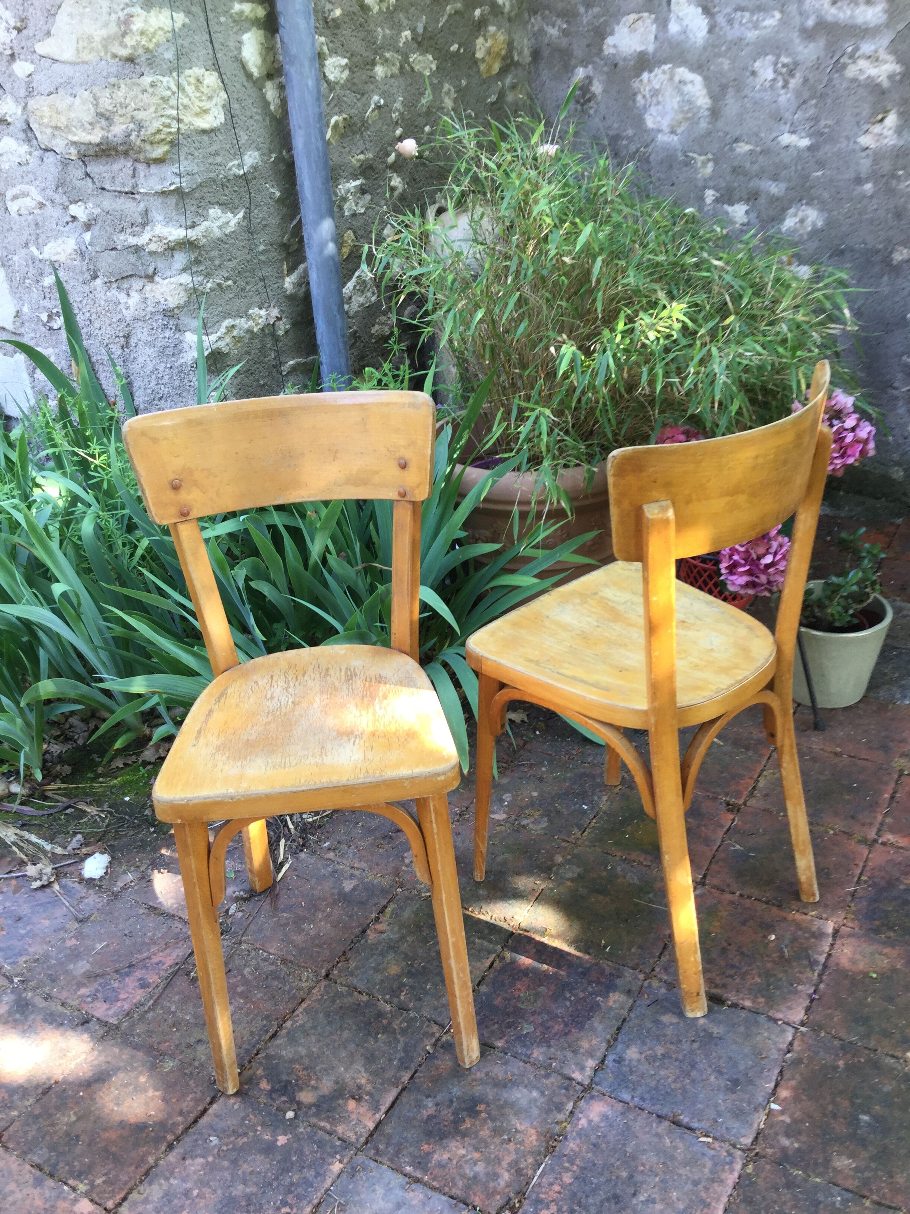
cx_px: 455
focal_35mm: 31
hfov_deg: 45.4
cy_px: 607
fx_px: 1087
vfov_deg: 58.4
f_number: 2.4
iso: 32
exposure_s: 1/50
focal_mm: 3.3
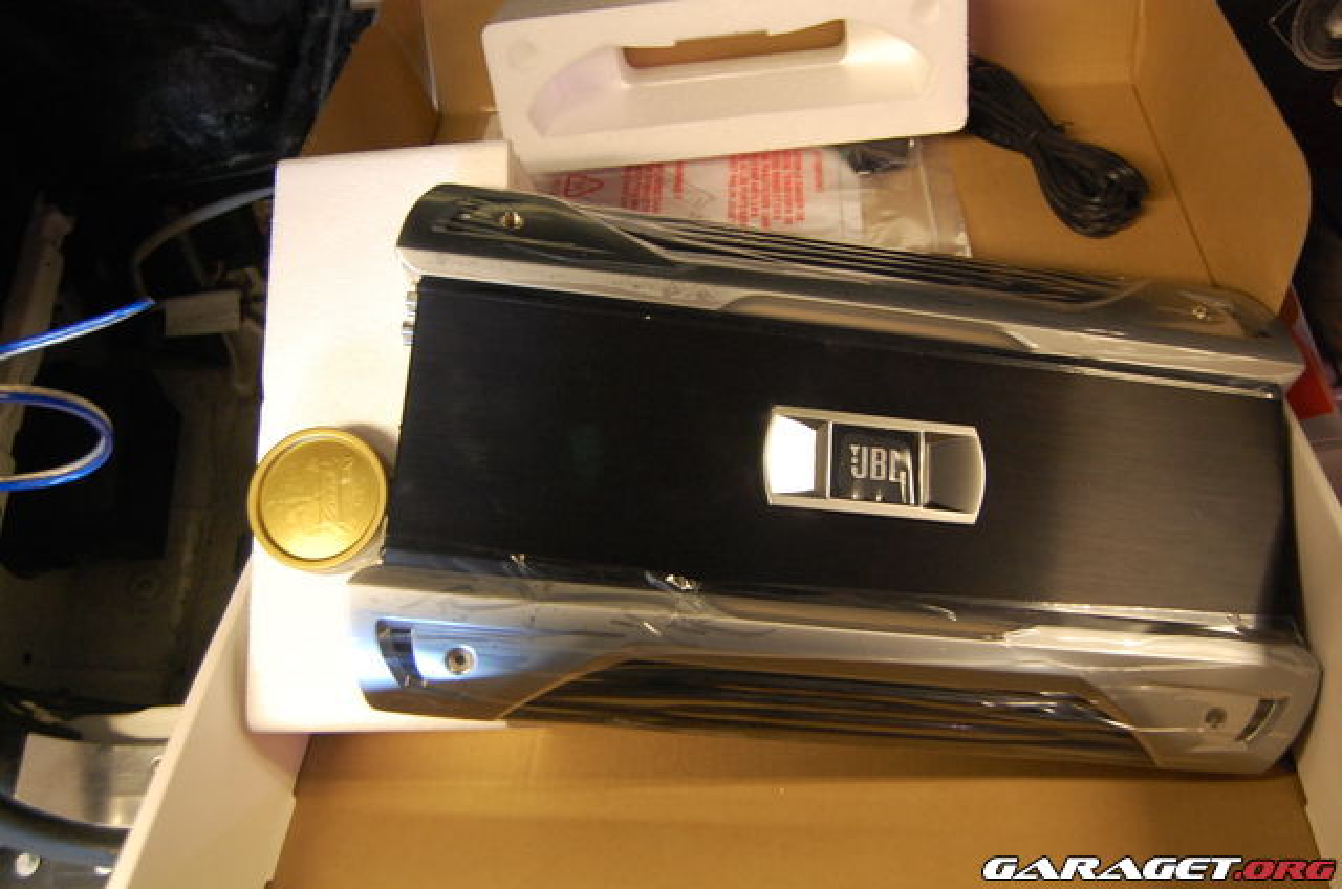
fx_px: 1228
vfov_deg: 39.8
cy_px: 444
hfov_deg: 57.3
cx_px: 671
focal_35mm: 33
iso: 1100
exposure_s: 1/8
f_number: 3.8
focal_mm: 22
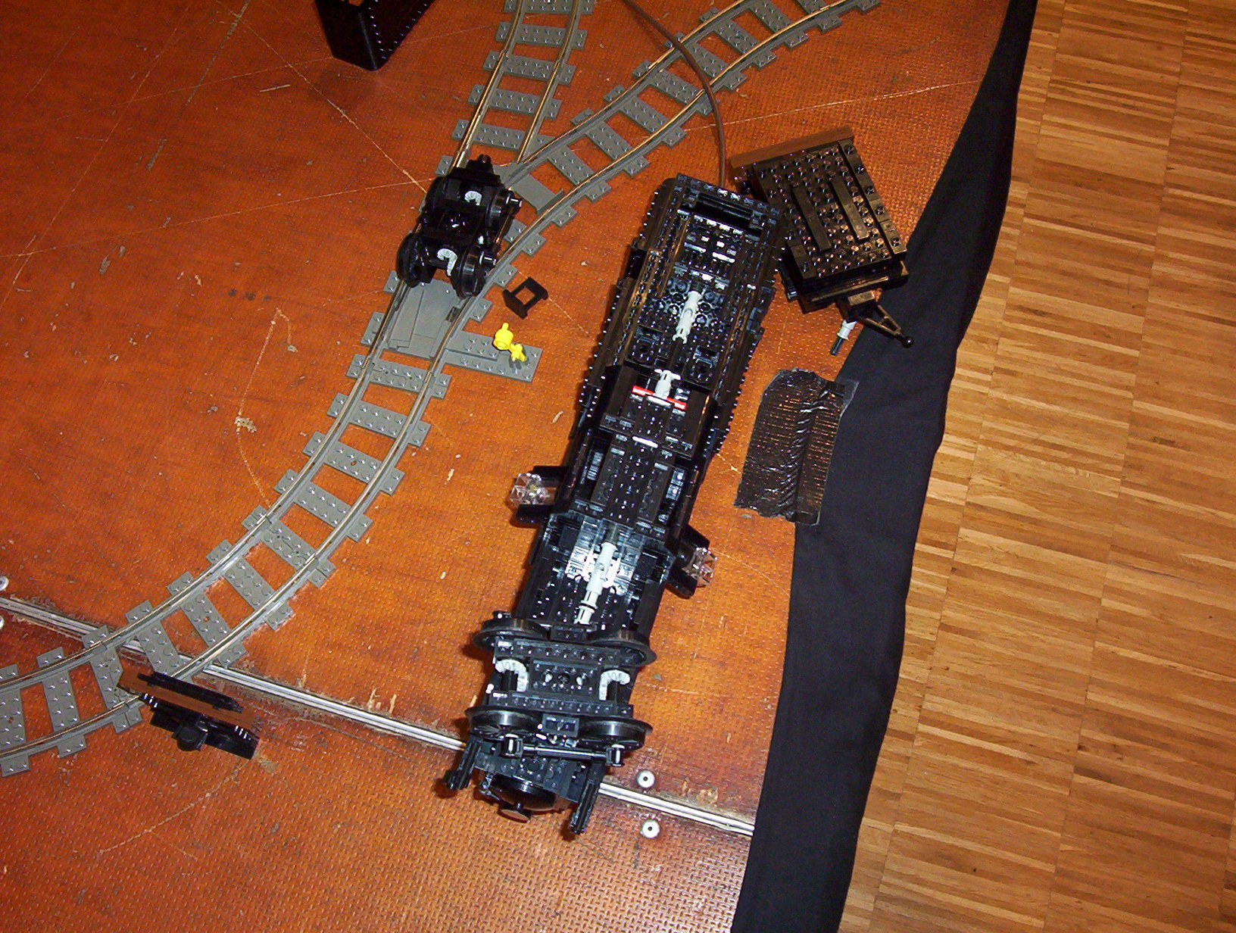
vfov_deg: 33.7
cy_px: 466
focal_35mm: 43
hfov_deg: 43.8
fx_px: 1539
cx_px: 618
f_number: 2.73
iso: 140
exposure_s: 1/60
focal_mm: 5.77
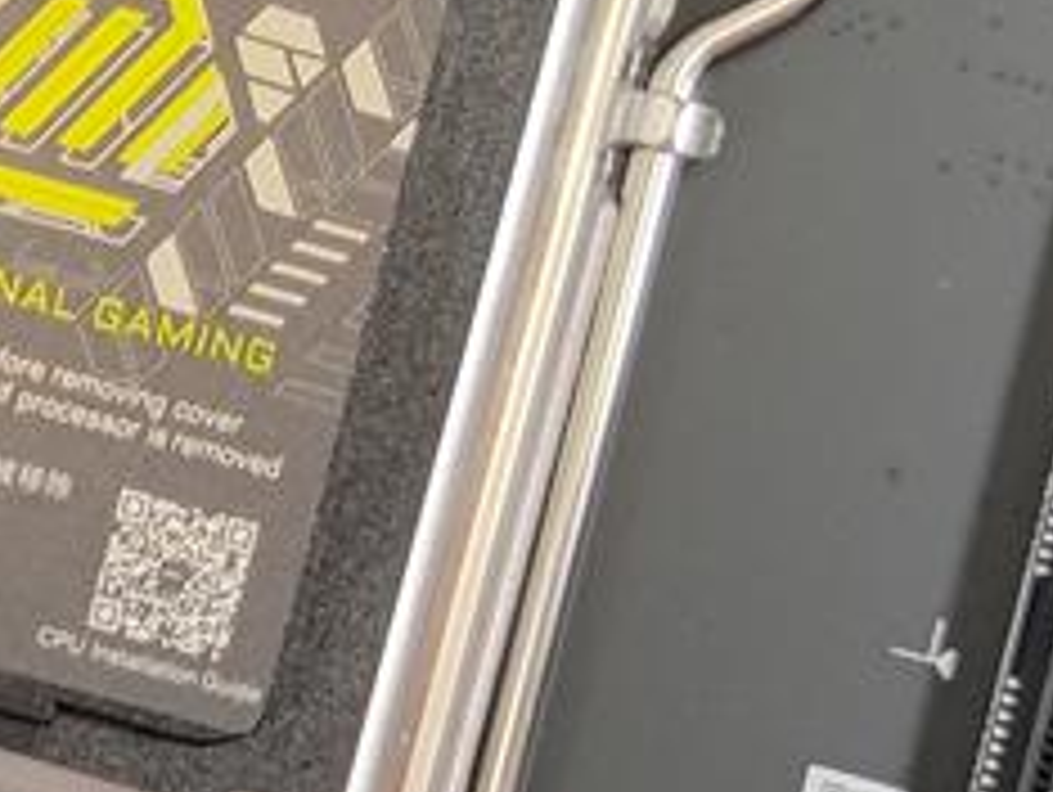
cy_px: 11
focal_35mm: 160
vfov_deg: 9.2
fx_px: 4872
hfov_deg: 11.9
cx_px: -374
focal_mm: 6.78
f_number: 1.85
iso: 72
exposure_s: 1/100
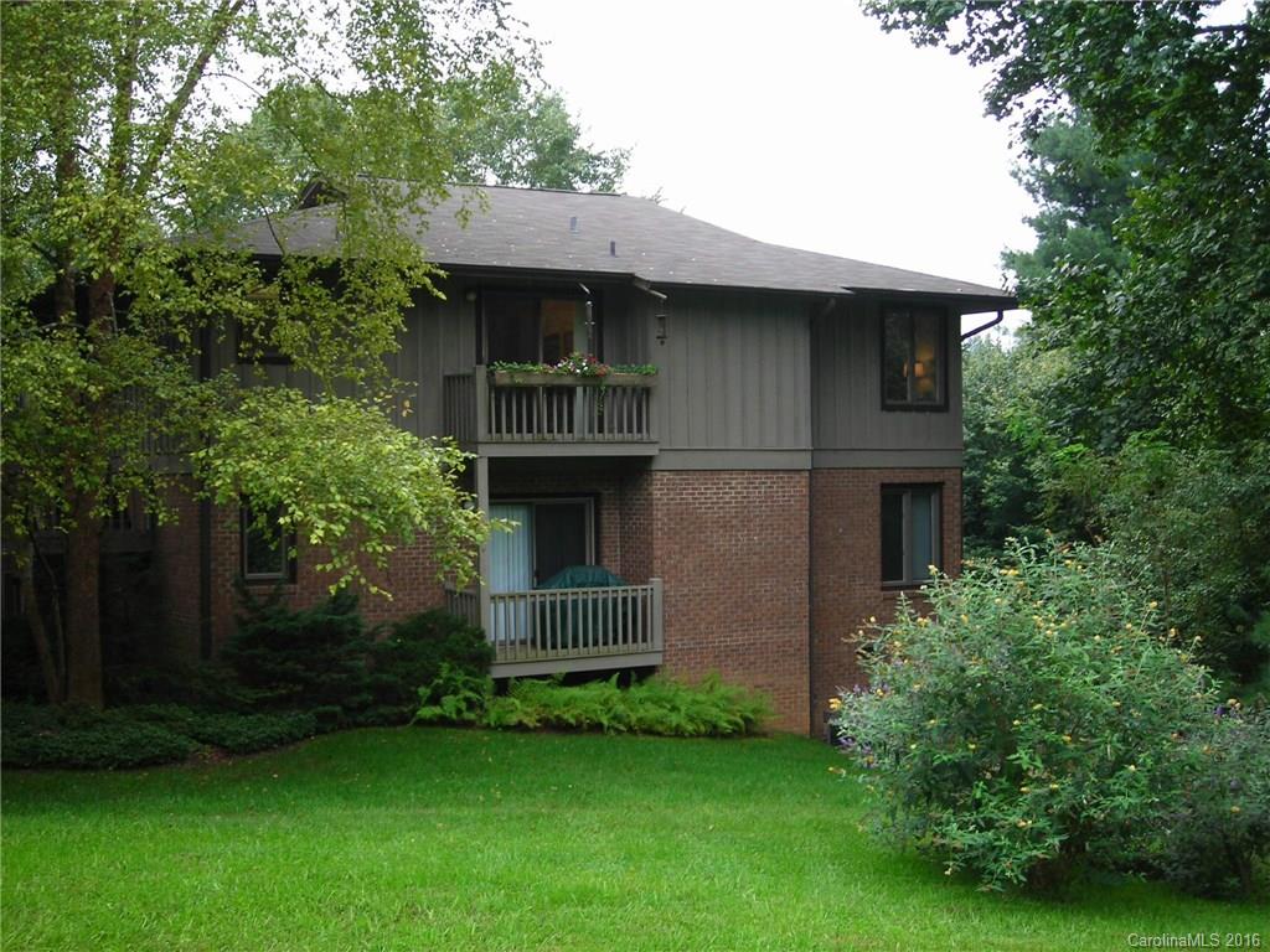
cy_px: 476
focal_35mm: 47
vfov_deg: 30.9
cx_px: 635
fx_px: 1724
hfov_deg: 40.4
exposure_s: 1/31.7
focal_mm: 7.8
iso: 50
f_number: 3.4
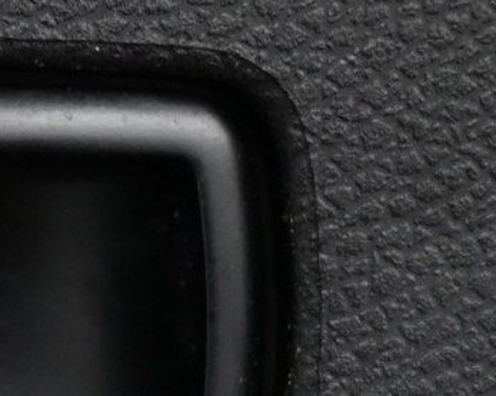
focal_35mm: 171
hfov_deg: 10.7
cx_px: -329
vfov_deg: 9.0
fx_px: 2508
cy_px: 335
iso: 900
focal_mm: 26
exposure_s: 1/40
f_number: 4.5
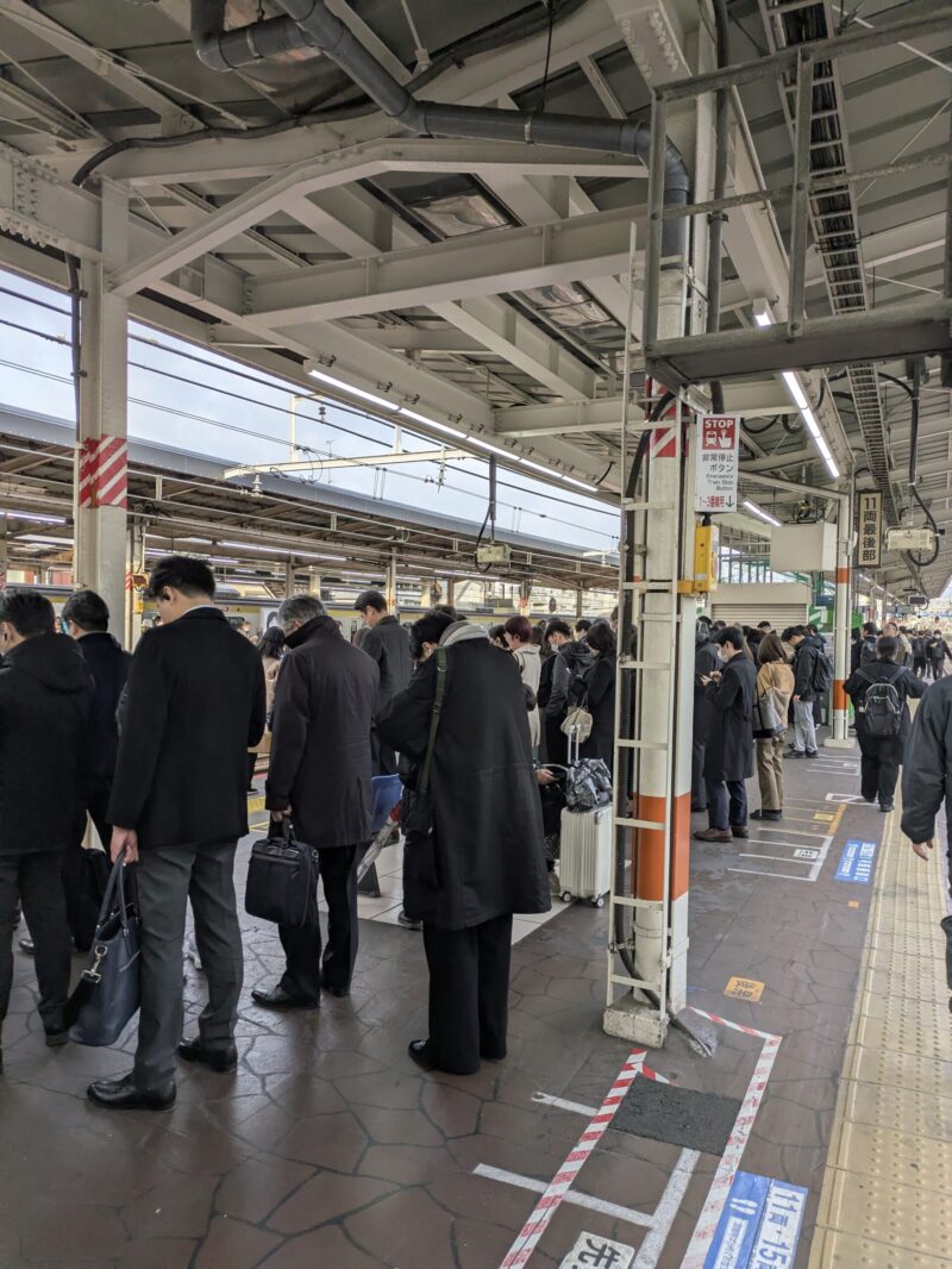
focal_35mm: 25
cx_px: 476
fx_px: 916
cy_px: 634
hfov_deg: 54.9
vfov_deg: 69.4
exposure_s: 1/372
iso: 46
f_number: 1.89
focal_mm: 5.43
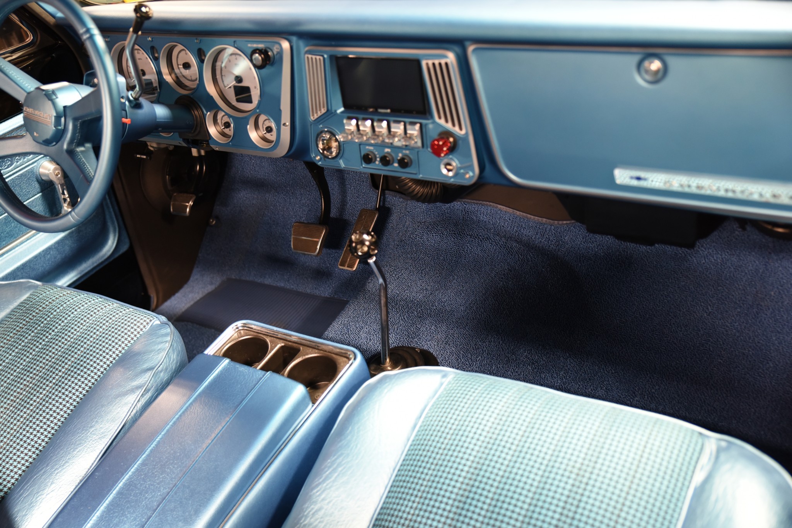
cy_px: 264
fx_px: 792
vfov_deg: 36.9
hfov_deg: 53.1
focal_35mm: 36
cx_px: 396
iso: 1250
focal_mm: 36
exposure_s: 1/50
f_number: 2.8
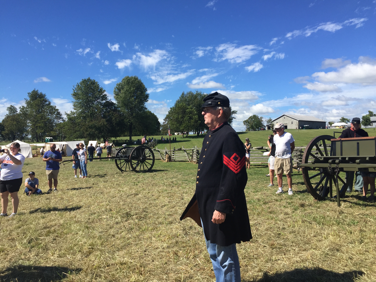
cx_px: 188
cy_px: 141
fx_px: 315
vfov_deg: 48.2
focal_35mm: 29
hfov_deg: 61.7
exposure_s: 1/2083
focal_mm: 4.15
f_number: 2.2
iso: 32
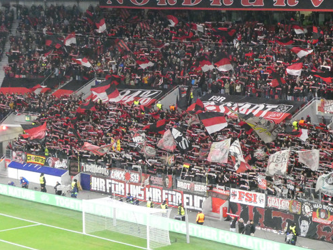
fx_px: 1135
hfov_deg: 16.7
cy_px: 113
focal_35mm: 118
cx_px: 217
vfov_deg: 12.6
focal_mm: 16.1
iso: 2000
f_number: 4.9
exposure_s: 1/125
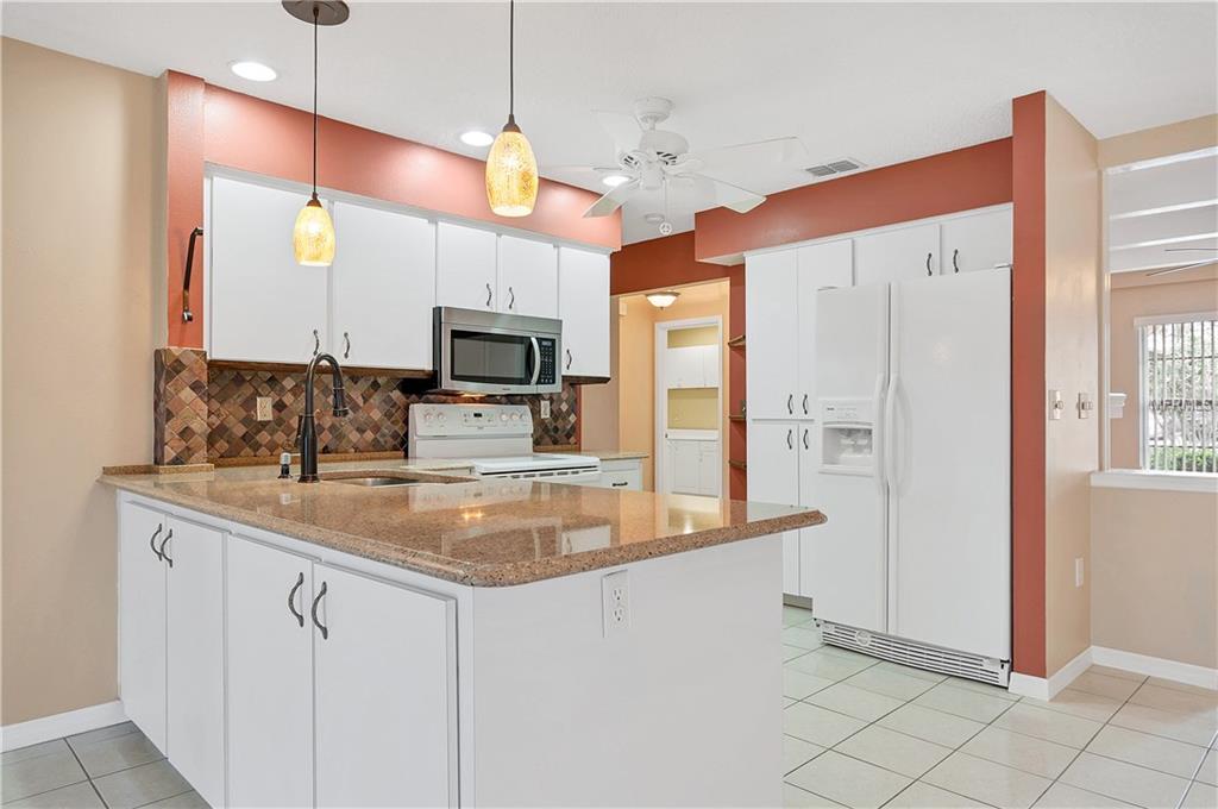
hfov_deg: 78.7
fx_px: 743
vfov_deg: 57.1
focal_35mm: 22
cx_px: 609
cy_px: 404
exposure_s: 1/10
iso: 320
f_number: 8
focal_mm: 22
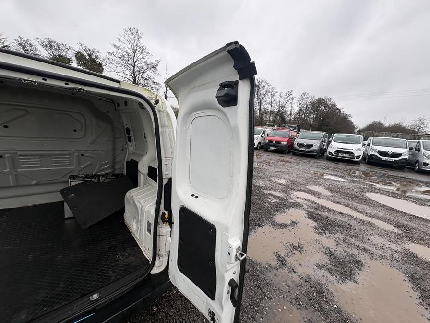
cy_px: 162
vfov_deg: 85.7
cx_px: 215
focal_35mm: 14
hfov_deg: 102.1
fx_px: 174
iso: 50
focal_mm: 2.22
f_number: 2.2
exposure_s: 1/129
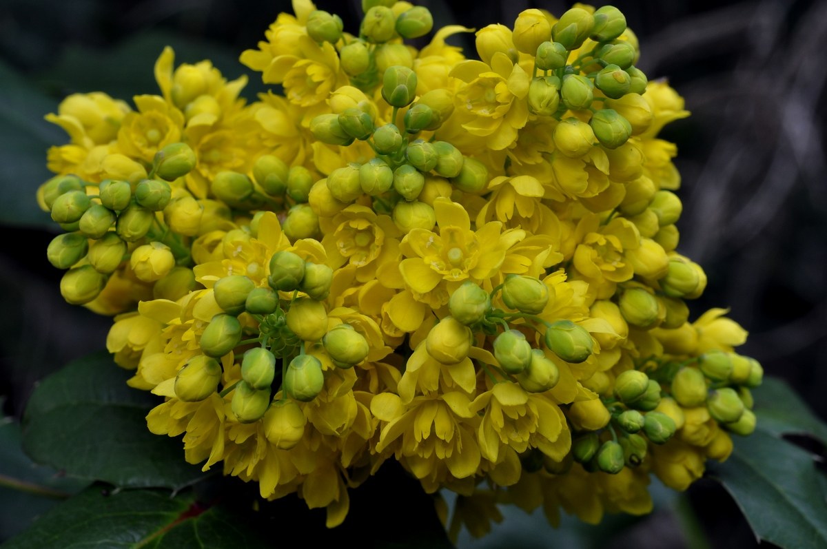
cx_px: 414
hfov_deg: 22.6
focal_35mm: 90
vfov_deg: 15.2
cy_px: 274
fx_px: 2065
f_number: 16
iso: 200
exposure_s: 1/2.5
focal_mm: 60
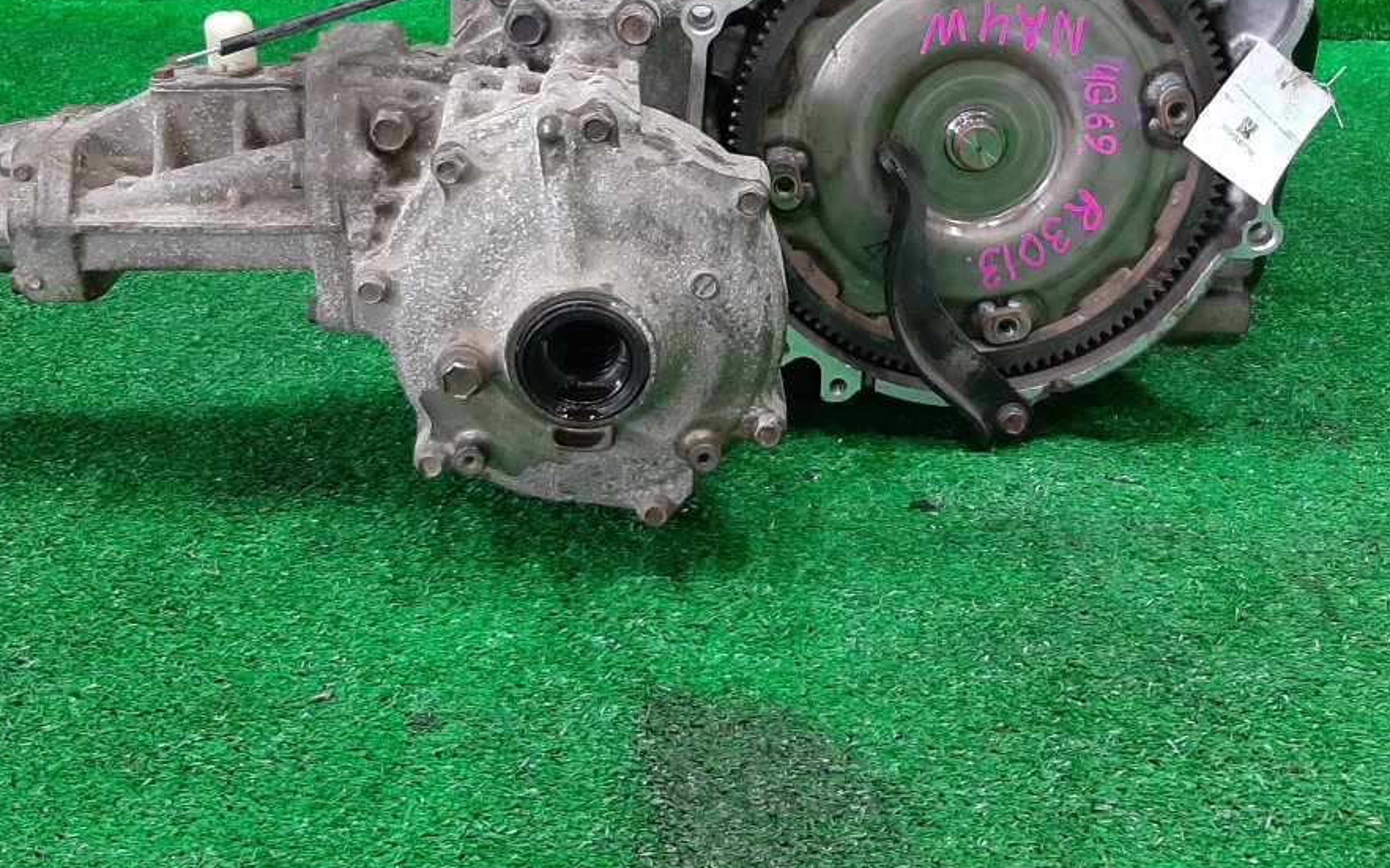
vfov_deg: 28.2
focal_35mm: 45
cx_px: 744
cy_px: 224
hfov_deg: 44.3
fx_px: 1704
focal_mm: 3.93
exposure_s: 1/50
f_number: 1.7
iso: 130
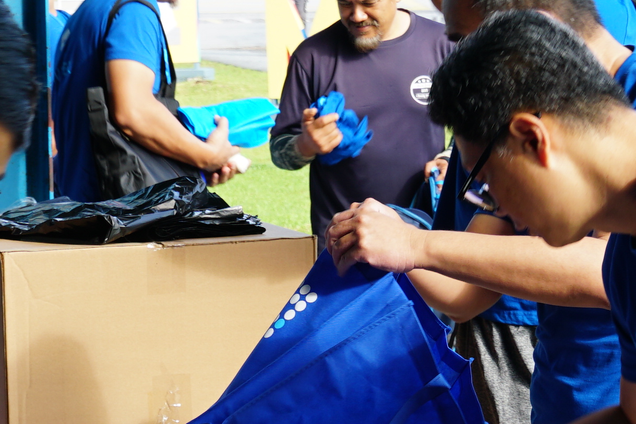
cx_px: 147
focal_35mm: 162
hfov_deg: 12.7
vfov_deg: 8.4
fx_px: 2859
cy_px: 552
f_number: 5
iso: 100
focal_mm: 31
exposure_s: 1/100
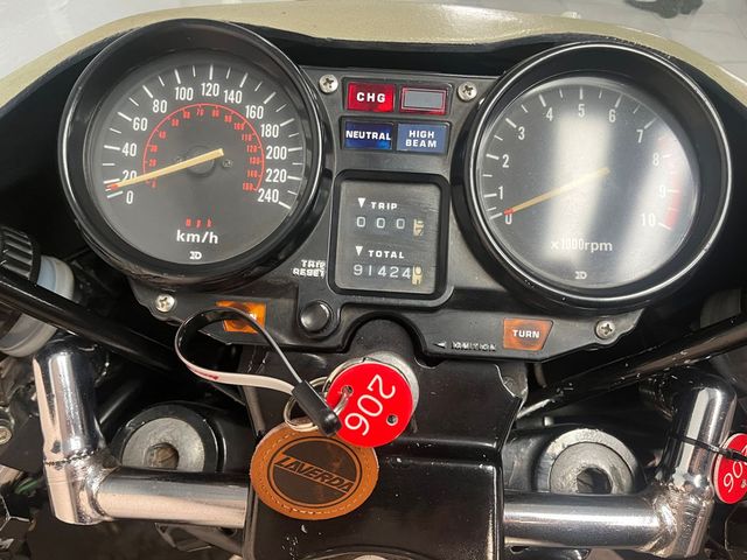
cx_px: 374
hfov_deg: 67.3
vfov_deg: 53.1
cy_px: 280
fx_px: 561
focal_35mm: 26
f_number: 1.6
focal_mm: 5.1
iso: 320
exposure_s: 1/50
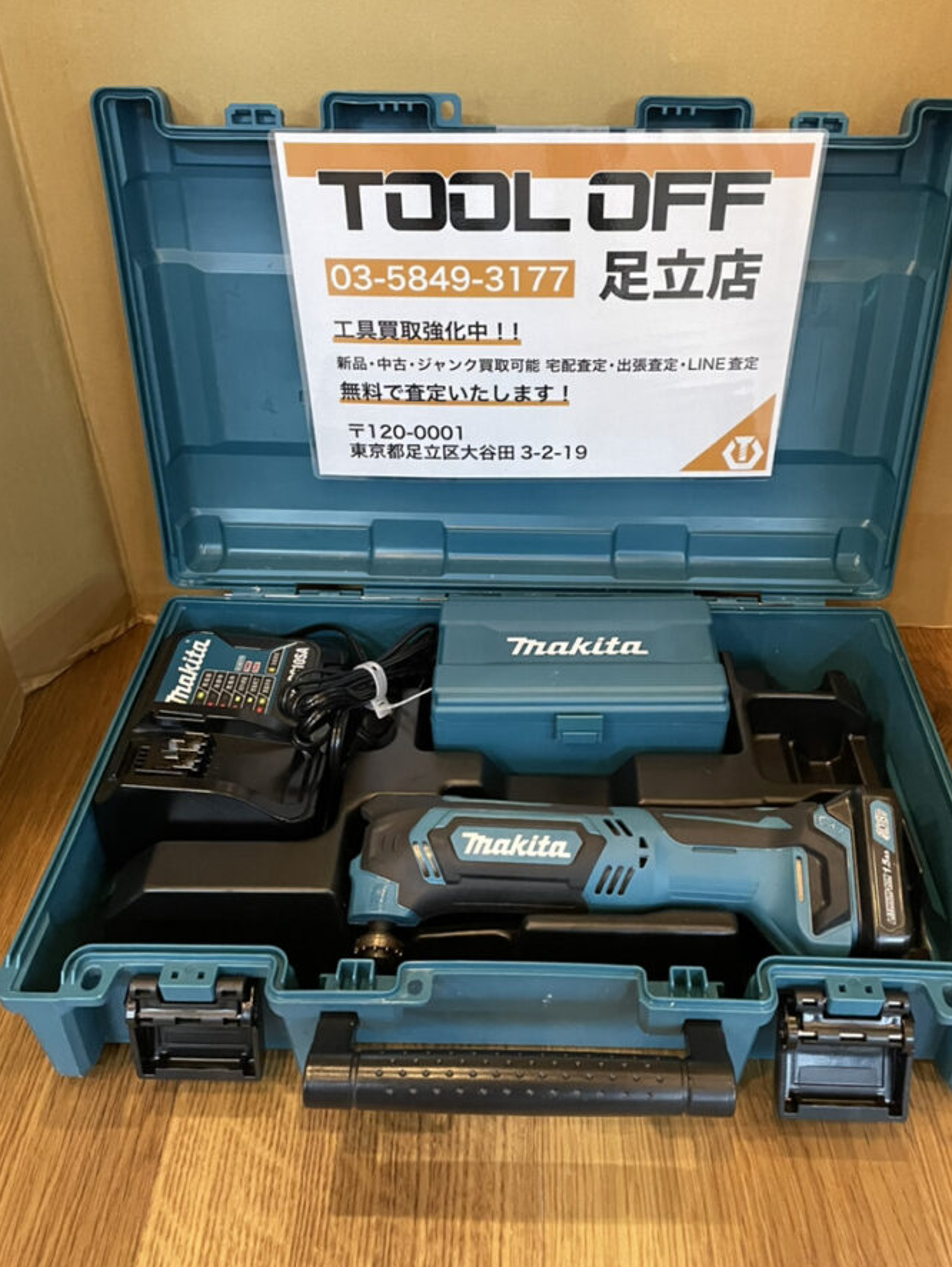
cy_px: 619
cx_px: 519
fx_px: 1099
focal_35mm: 30
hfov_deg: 46.8
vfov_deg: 59.9
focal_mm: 4.2
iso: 500
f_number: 1.6
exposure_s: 1/41
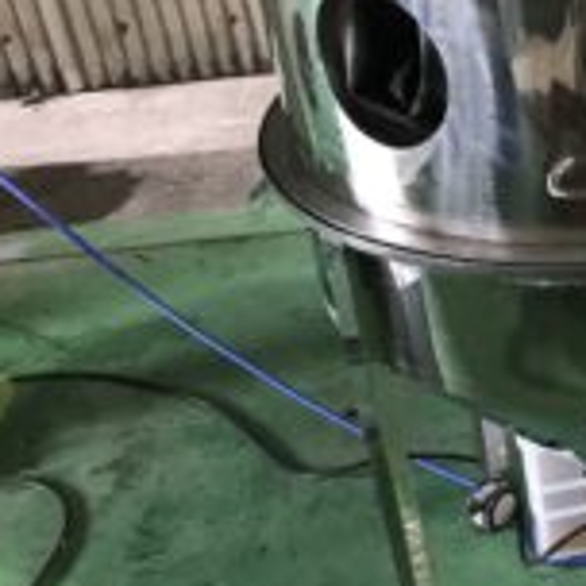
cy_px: 235
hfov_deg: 23.5
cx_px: 759
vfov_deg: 26.4
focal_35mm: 65
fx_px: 1245
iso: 50
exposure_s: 1/15
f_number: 1.8
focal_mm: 3.99
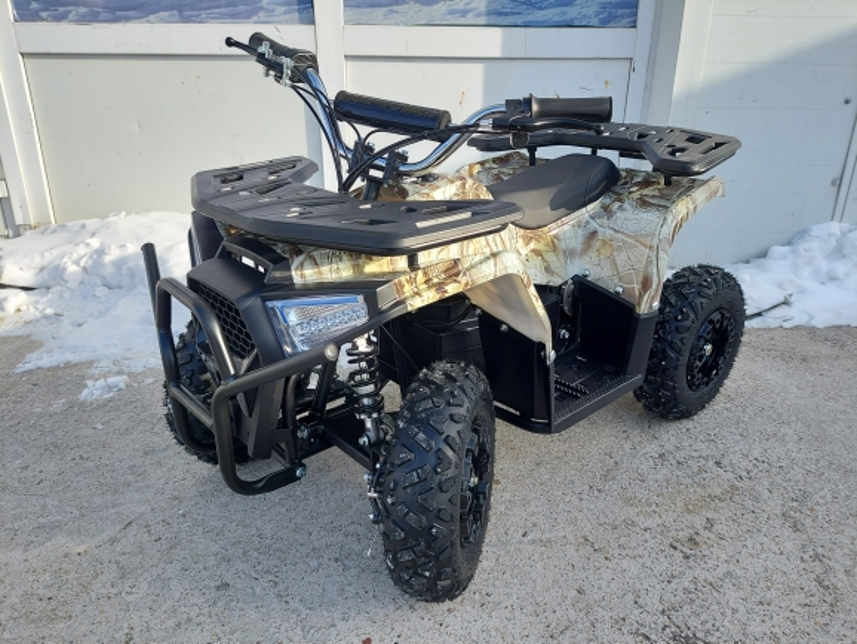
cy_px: 322
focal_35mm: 24
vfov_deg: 56.9
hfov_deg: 71.6
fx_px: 594
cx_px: 428
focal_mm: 5.23
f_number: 1.8
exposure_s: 1/634
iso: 40
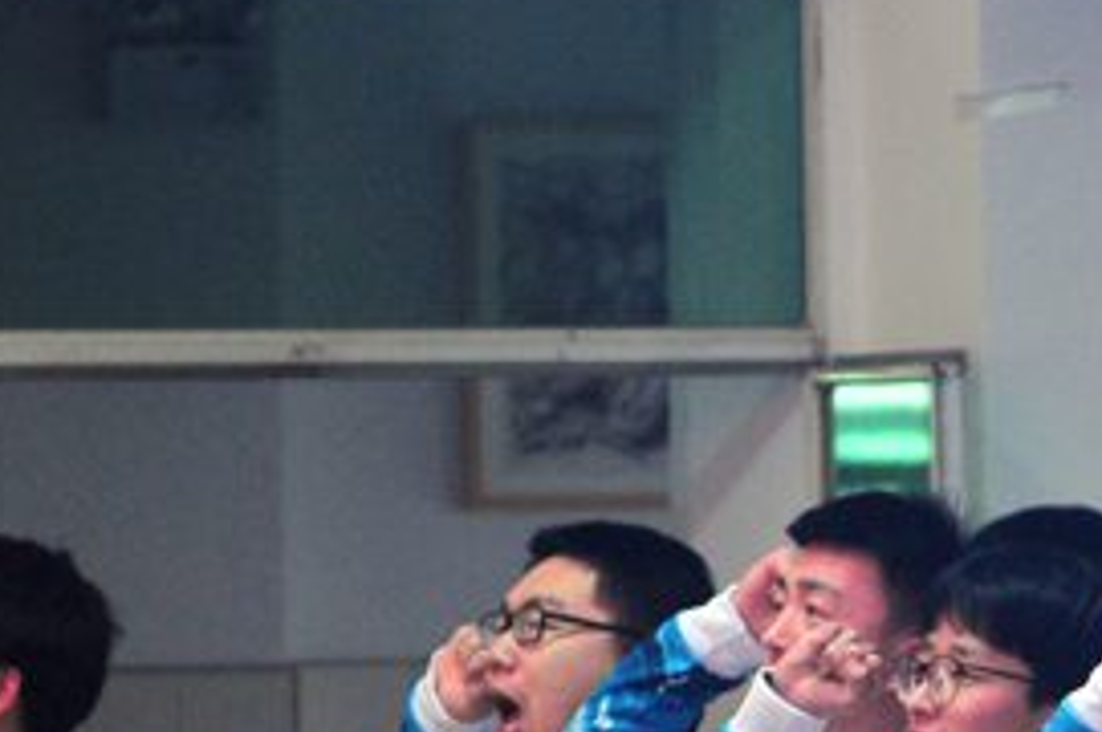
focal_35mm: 397
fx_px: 12138
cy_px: 801
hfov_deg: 5.2
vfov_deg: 3.4
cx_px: 1208
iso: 320
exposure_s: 1/60
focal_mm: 70
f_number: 2.8
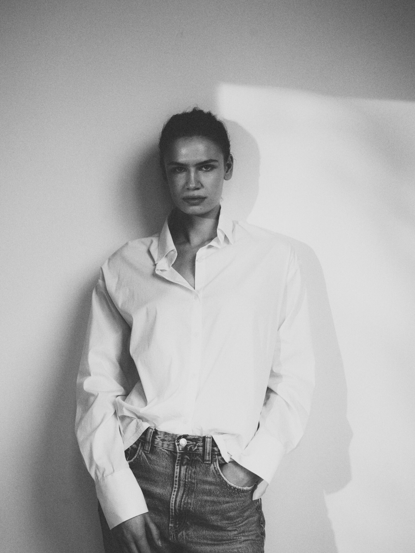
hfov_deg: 28.0
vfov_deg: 36.8
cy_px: 276
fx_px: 831
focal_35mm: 52
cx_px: 208
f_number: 4
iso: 400
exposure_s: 1/250
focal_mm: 80
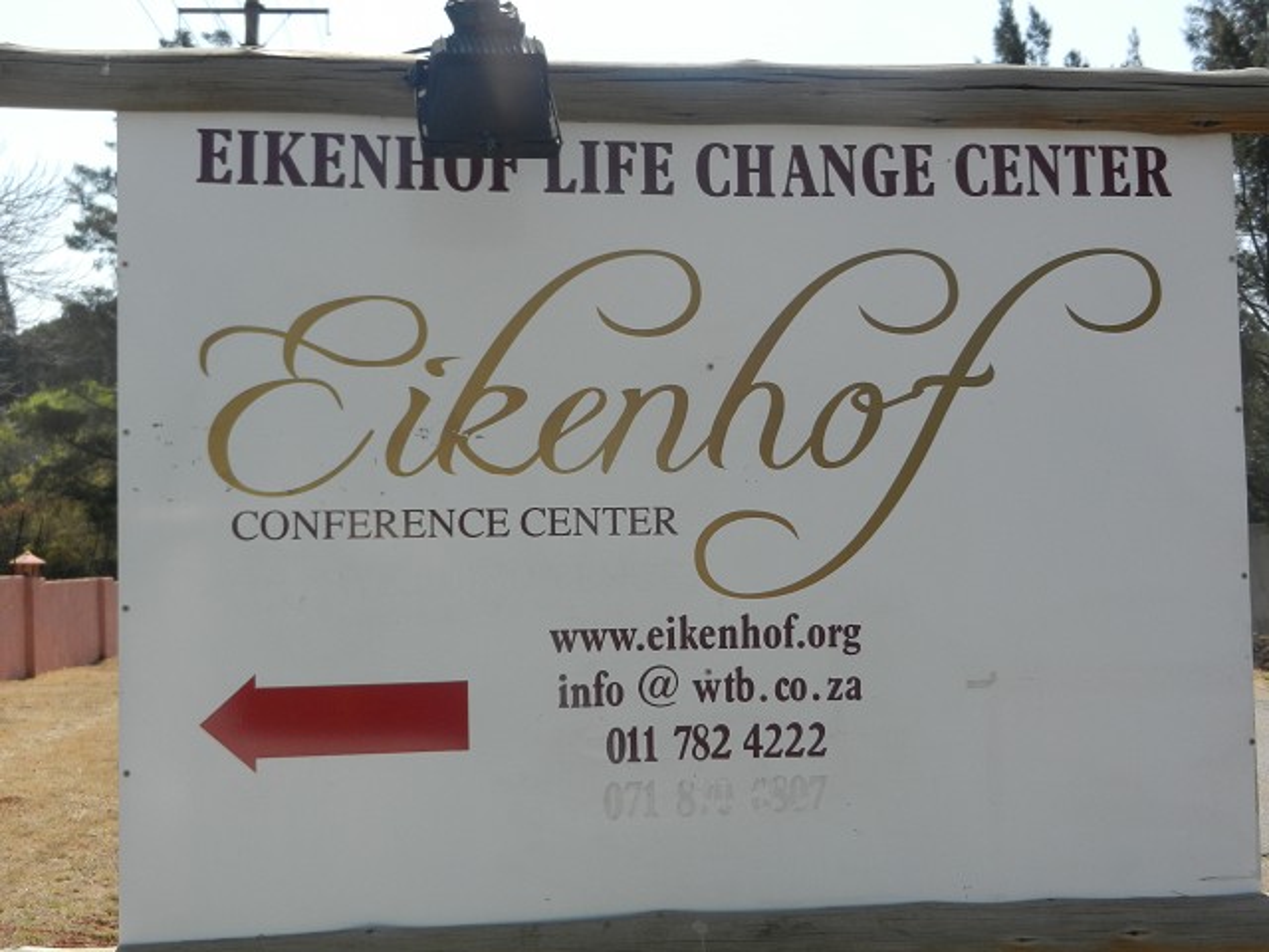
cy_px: 476
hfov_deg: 42.1
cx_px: 634
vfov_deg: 32.2
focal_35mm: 45
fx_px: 1650
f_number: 4.2
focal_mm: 8.2
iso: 160
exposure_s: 1/1000
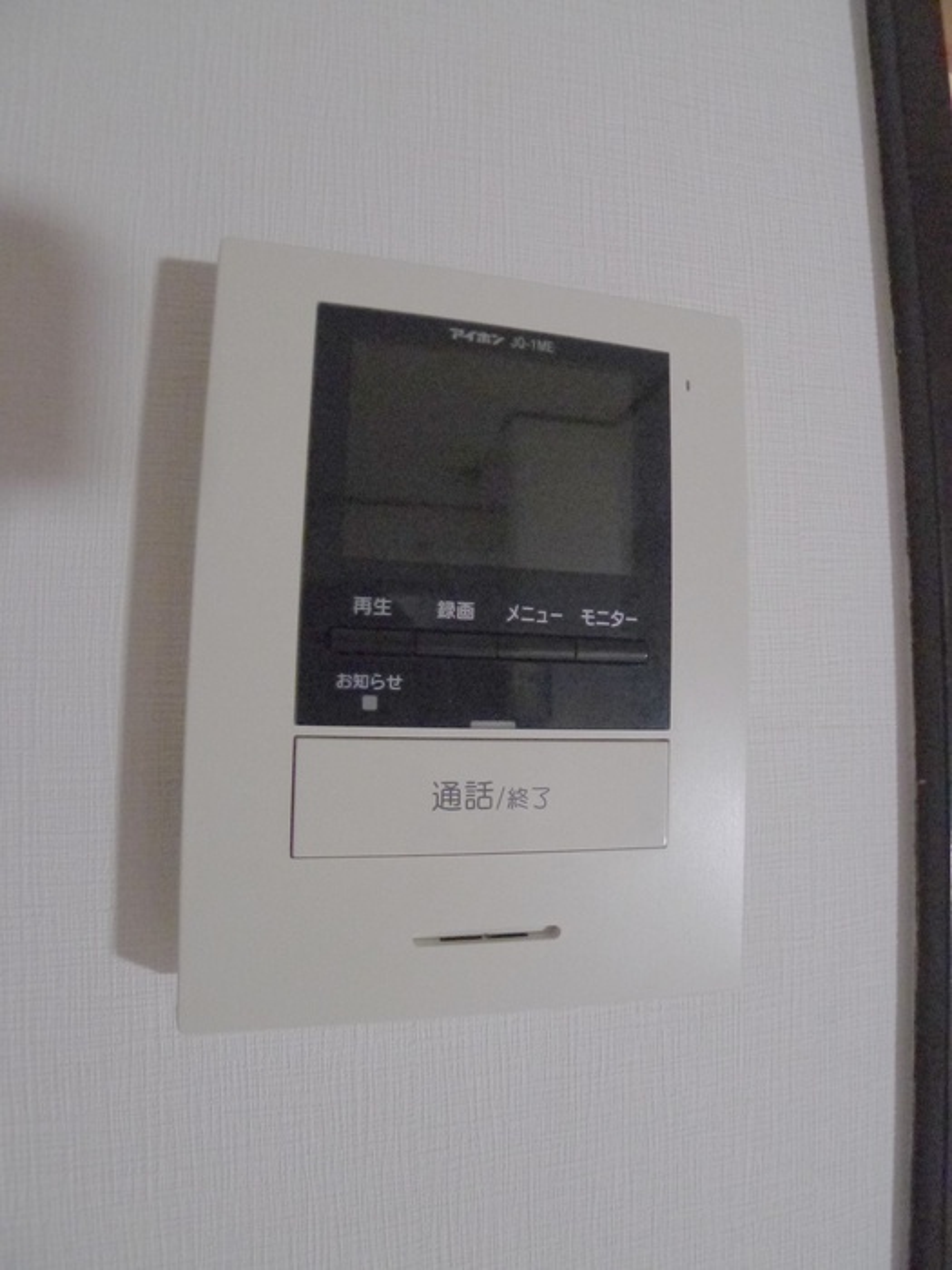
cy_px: 635
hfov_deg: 56.8
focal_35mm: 24
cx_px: 476
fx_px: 880
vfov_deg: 71.6
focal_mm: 5.1
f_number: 2
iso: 800
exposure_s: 1/10
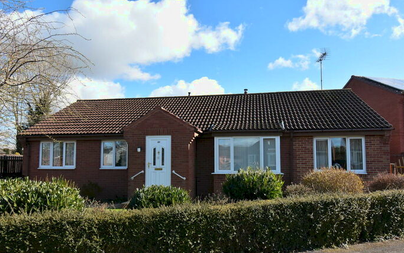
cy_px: 133
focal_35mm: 24
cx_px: 202
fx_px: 259
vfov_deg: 52.0
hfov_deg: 75.9
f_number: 7.1
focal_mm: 15
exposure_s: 1/1000
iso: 800
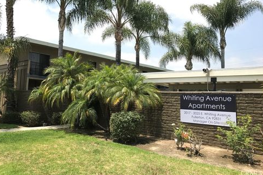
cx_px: 129
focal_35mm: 30
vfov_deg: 43.6
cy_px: 76
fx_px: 219
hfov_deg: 61.9
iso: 20
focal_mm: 3.99
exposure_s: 1/1623
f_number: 1.8
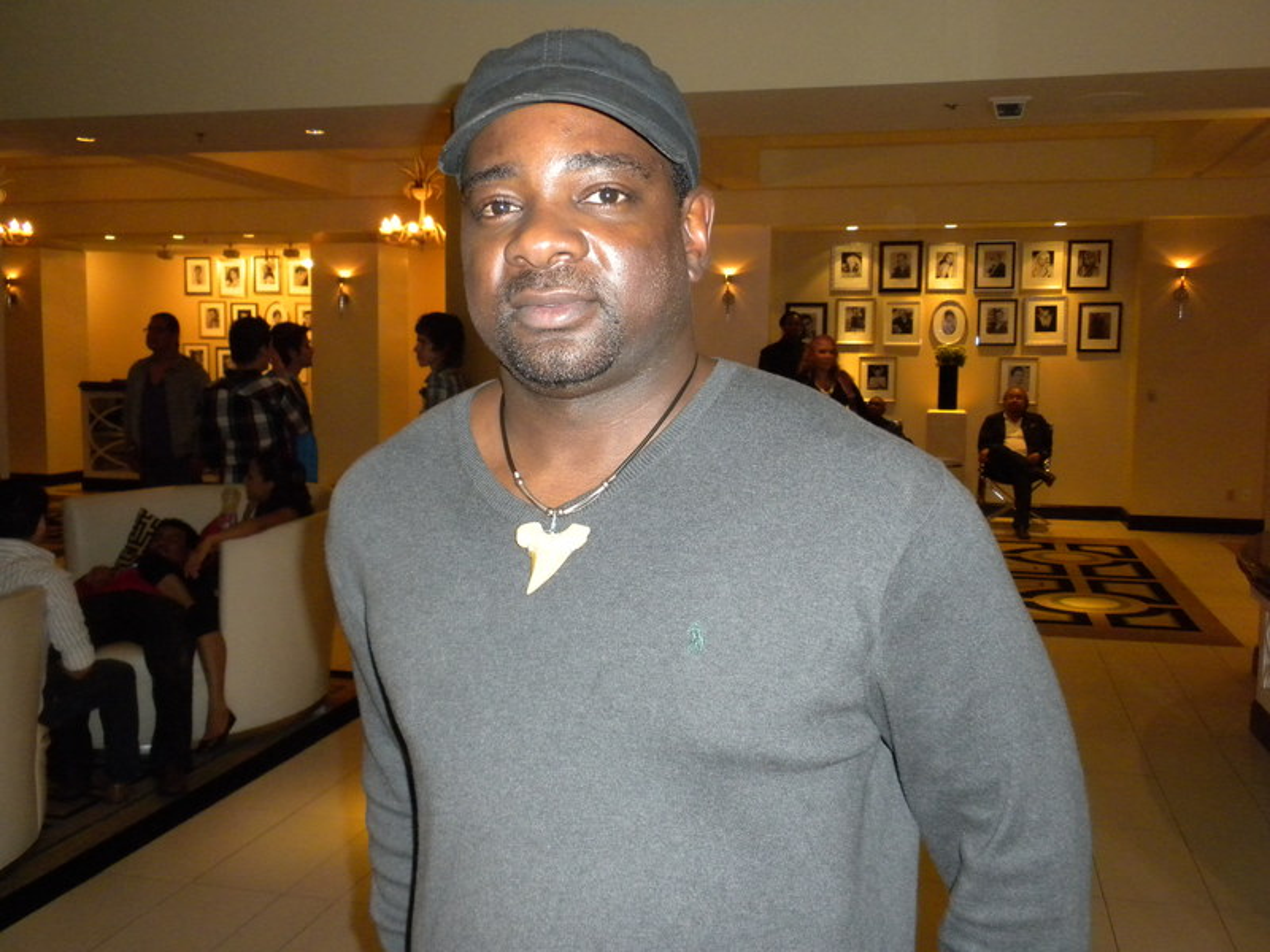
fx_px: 1357
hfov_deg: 50.1
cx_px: 635
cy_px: 476
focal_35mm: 37
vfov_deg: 38.7
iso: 400
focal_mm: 6.6
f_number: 3.5
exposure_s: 1/30
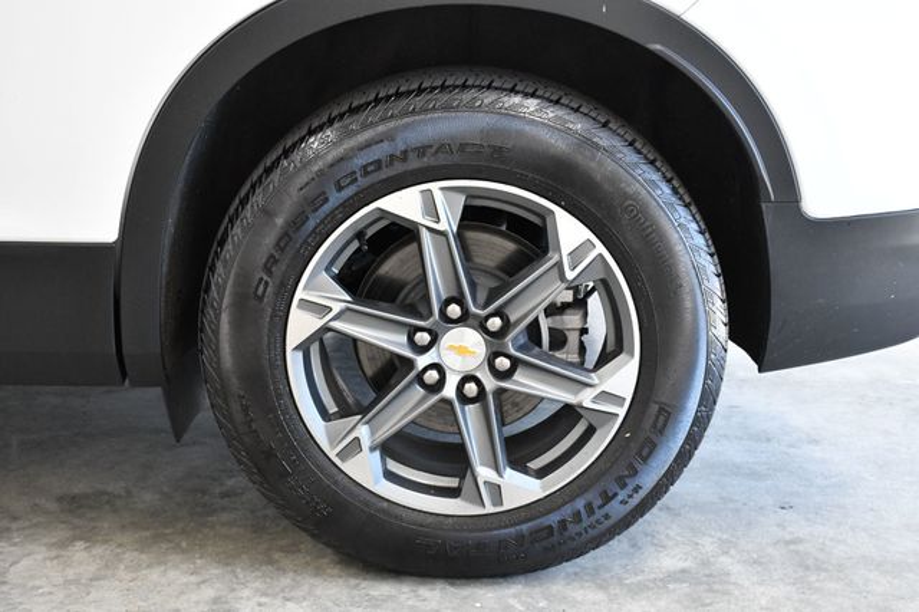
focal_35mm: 57
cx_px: 460
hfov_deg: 35.1
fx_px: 1454
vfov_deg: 23.8
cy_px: 306
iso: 2500
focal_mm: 38
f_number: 8
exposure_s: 1/250
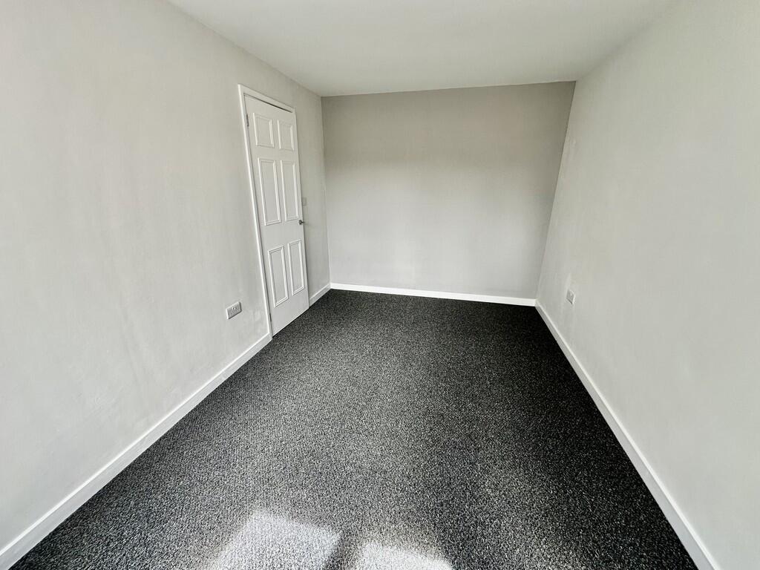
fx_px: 307
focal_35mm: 14
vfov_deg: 85.7
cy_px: 285
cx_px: 380
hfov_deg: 102.1
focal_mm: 2.22
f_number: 2.2
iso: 80
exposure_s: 1/99
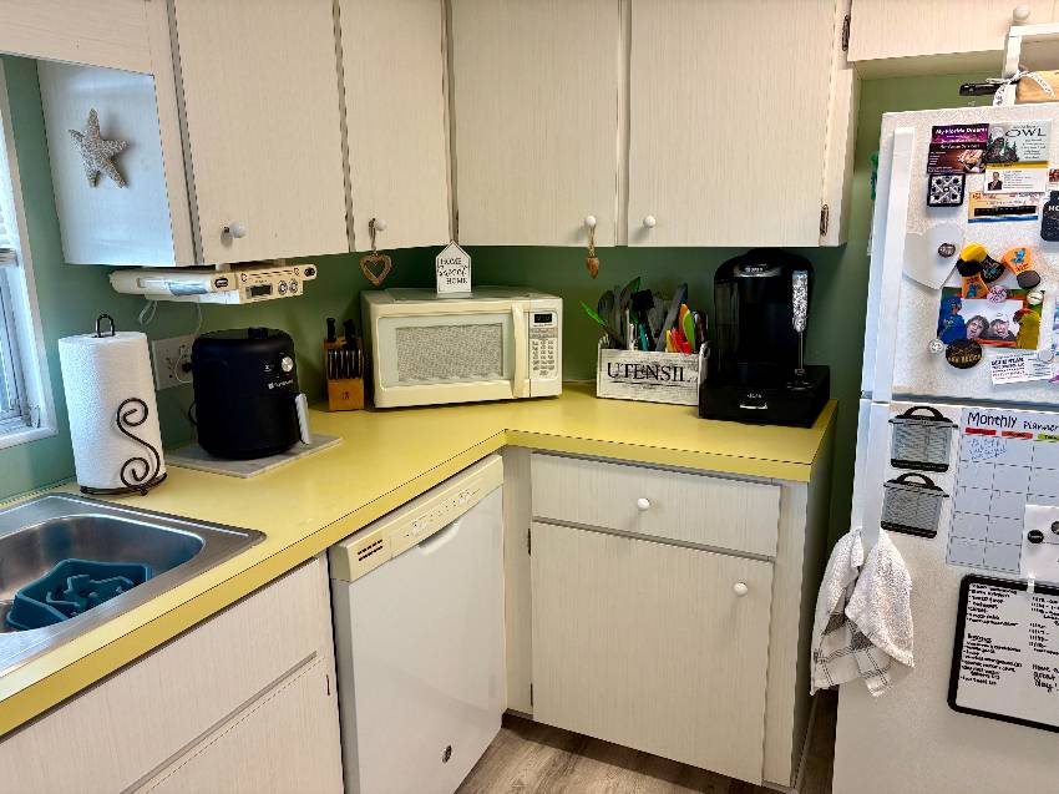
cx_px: 530
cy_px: 397
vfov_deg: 53.0
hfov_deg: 67.3
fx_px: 795
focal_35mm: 26
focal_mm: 5.96
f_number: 1.6
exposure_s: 1/120
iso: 100
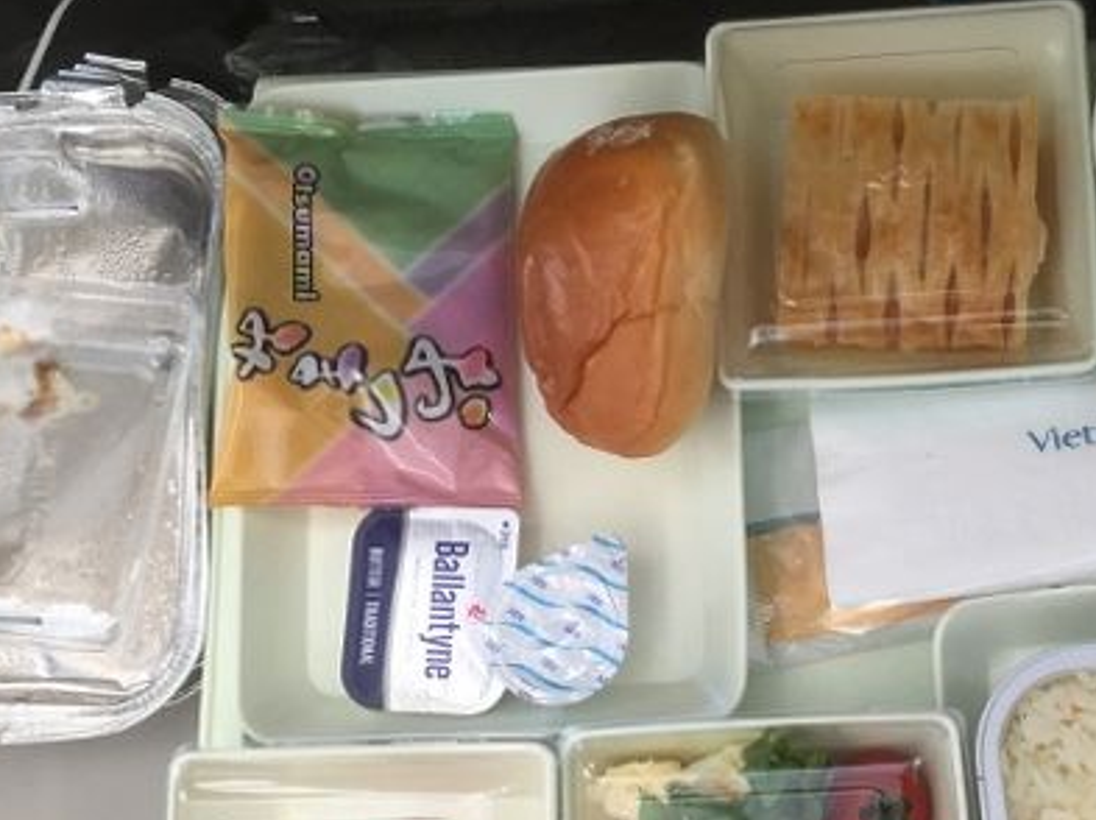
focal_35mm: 48
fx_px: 1518
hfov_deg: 38.6
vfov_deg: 30.0
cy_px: 551
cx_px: 828
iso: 125
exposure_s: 1/30
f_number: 2.2
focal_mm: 4.15
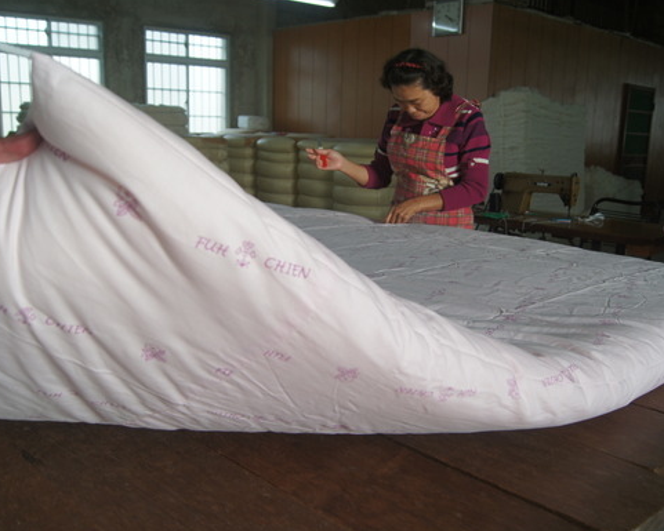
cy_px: 269
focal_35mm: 35
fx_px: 688
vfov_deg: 42.2
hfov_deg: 51.5
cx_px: 354
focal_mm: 20
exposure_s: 1/60
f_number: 4.5
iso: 100
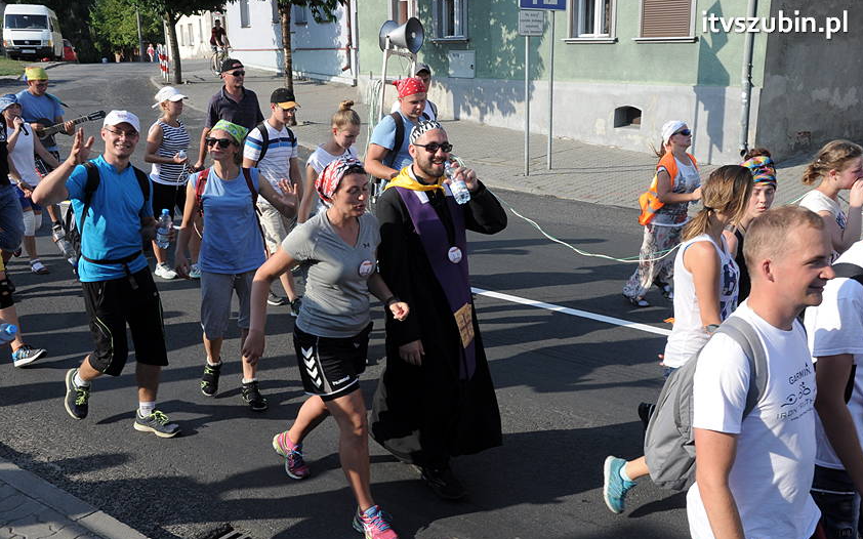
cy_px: 277
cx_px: 435
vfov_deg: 34.4
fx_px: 870
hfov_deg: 52.8
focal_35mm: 37
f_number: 10
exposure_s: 1/400
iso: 400
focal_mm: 24
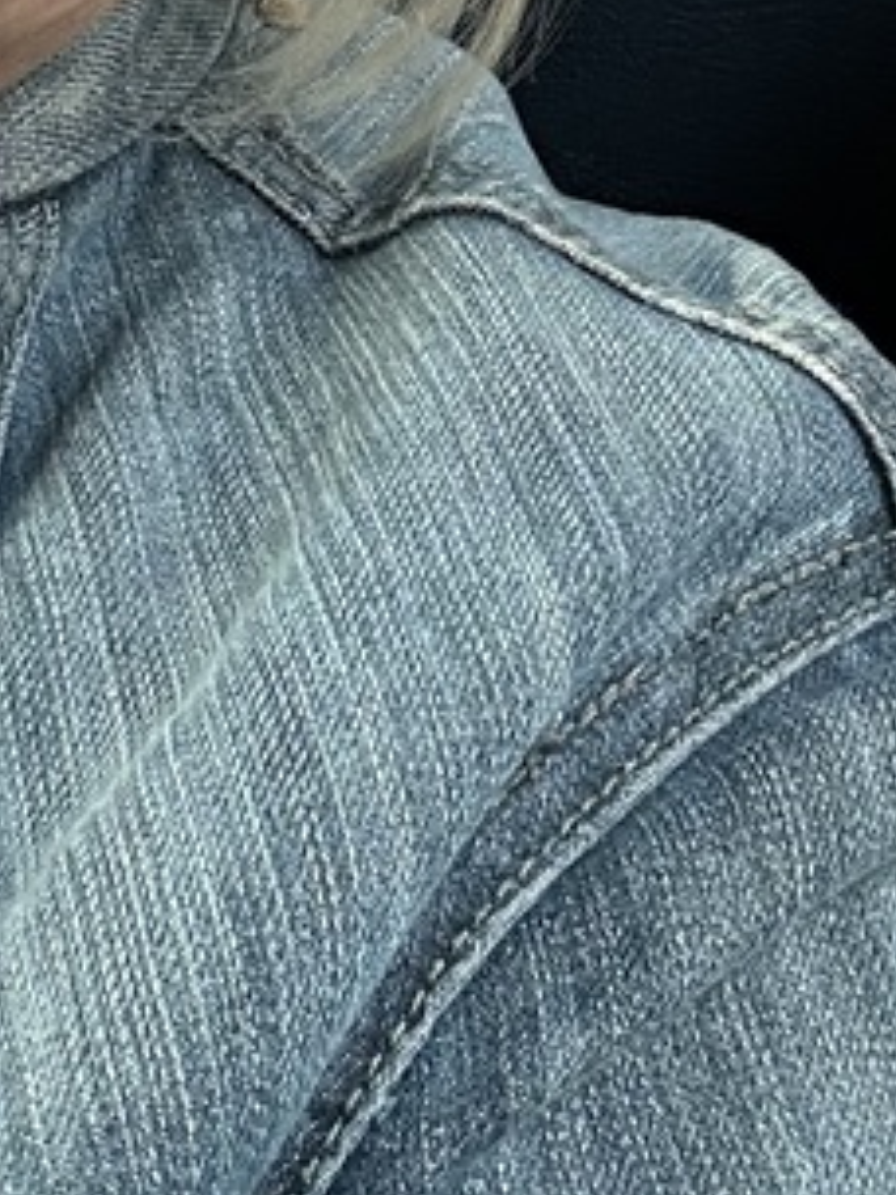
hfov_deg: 14.6
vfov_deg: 18.7
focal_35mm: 101
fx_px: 3486
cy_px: -138
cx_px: 499
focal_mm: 2.69
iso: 80
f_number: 1.9
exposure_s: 1/60
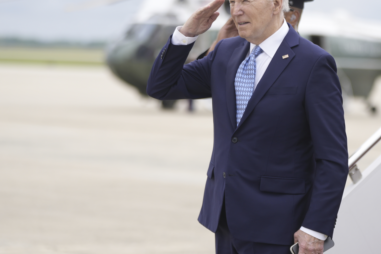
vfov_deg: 7.1
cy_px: 102
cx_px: 242
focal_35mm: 194
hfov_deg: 10.6
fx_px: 2053
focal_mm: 122
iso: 320
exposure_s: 1/2500
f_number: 2.8
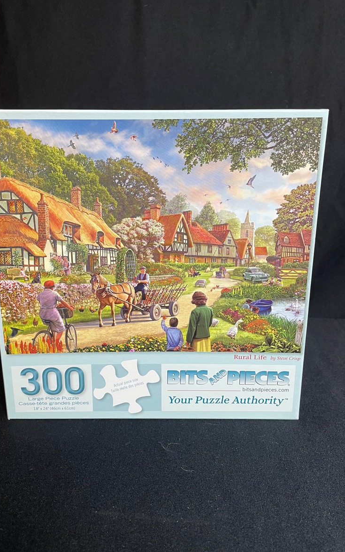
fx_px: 421
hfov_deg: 44.4
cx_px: 151
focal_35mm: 28
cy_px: 280
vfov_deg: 66.5
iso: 100
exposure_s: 1/60
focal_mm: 4.2
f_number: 1.6
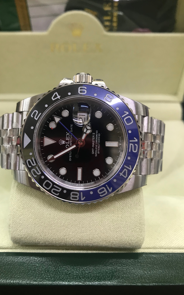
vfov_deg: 62.9
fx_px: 241
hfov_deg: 41.8
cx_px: 81
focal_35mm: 30
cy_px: 148
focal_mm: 3.99
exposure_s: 1/17
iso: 40
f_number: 1.8
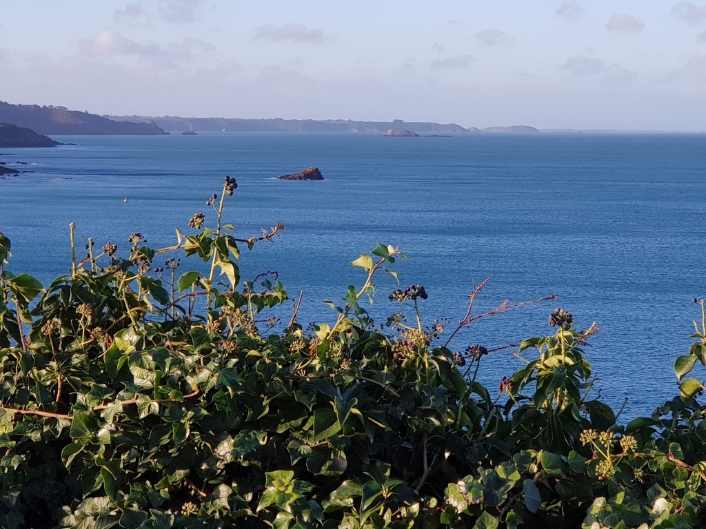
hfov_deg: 36.8
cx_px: 353
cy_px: 264
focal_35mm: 52
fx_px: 1061
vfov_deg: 28.0
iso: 25
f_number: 2.4
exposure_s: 1/323
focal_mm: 6
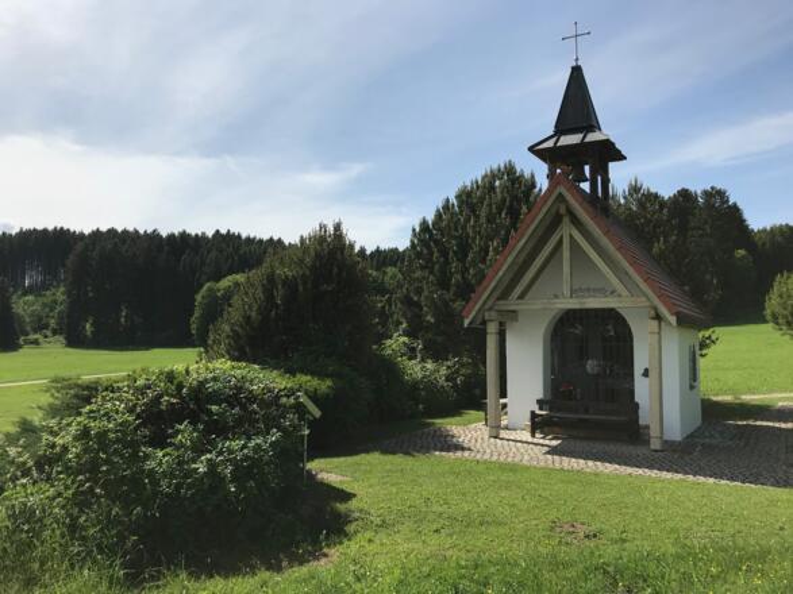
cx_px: 396
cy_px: 297
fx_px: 641
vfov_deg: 49.7
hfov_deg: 63.5
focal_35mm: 28
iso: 20
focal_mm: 3.99
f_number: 1.8
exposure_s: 1/3690
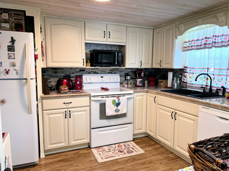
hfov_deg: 67.3
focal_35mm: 26
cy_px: 86
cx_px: 114
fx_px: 172
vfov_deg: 53.1
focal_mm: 5.7
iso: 100
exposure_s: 1/120
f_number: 1.5
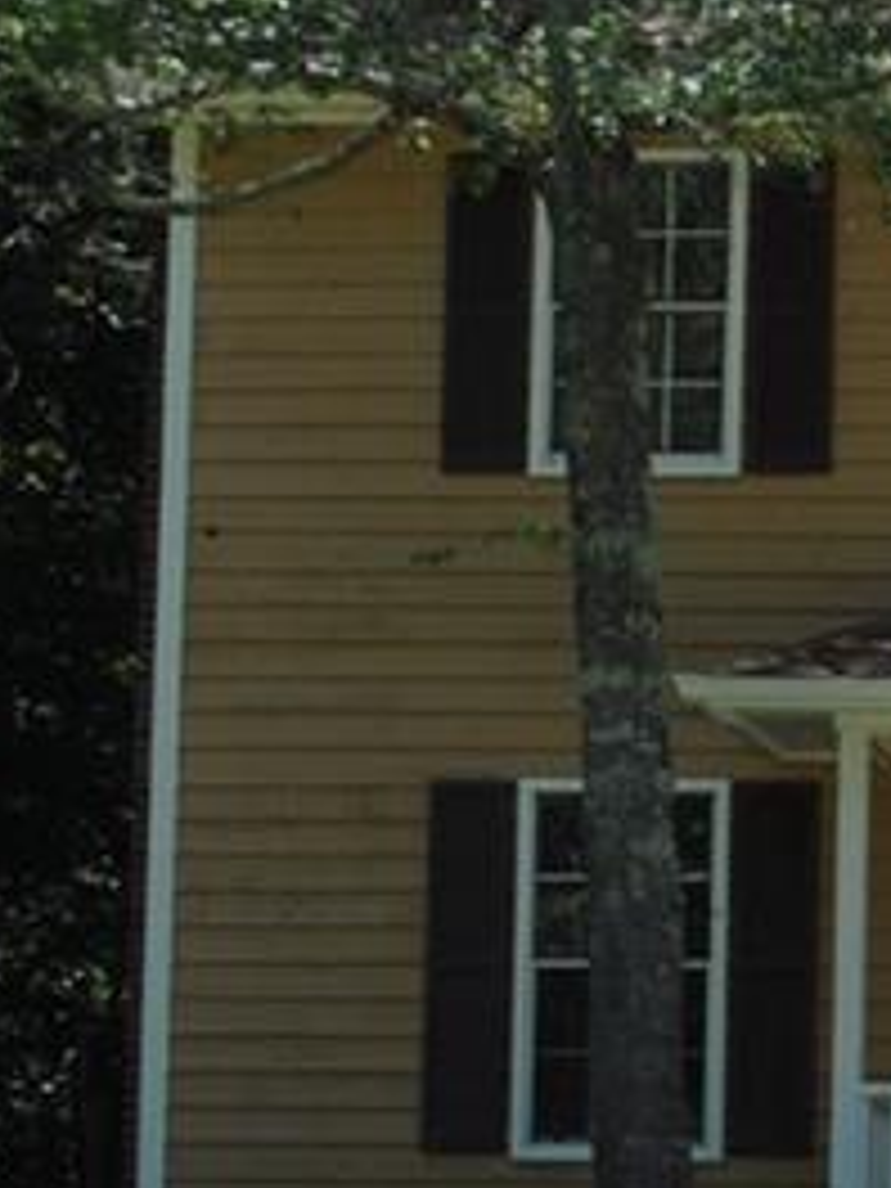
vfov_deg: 10.1
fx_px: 6722
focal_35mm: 196
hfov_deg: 7.4
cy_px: 954
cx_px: 1526
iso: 100
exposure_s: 1/200
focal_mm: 35
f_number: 5.6
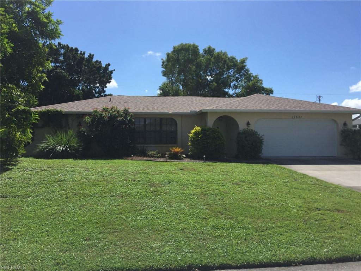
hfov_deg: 61.7
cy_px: 136
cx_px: 180
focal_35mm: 29
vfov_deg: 48.2
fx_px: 302
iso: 32
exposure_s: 1/2825
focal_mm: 4.15
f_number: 2.2
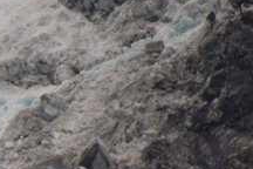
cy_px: 205
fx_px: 12480
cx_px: -253
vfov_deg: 0.8
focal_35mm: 1776
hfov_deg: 1.2
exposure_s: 1/640
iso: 720
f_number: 5.6
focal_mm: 300
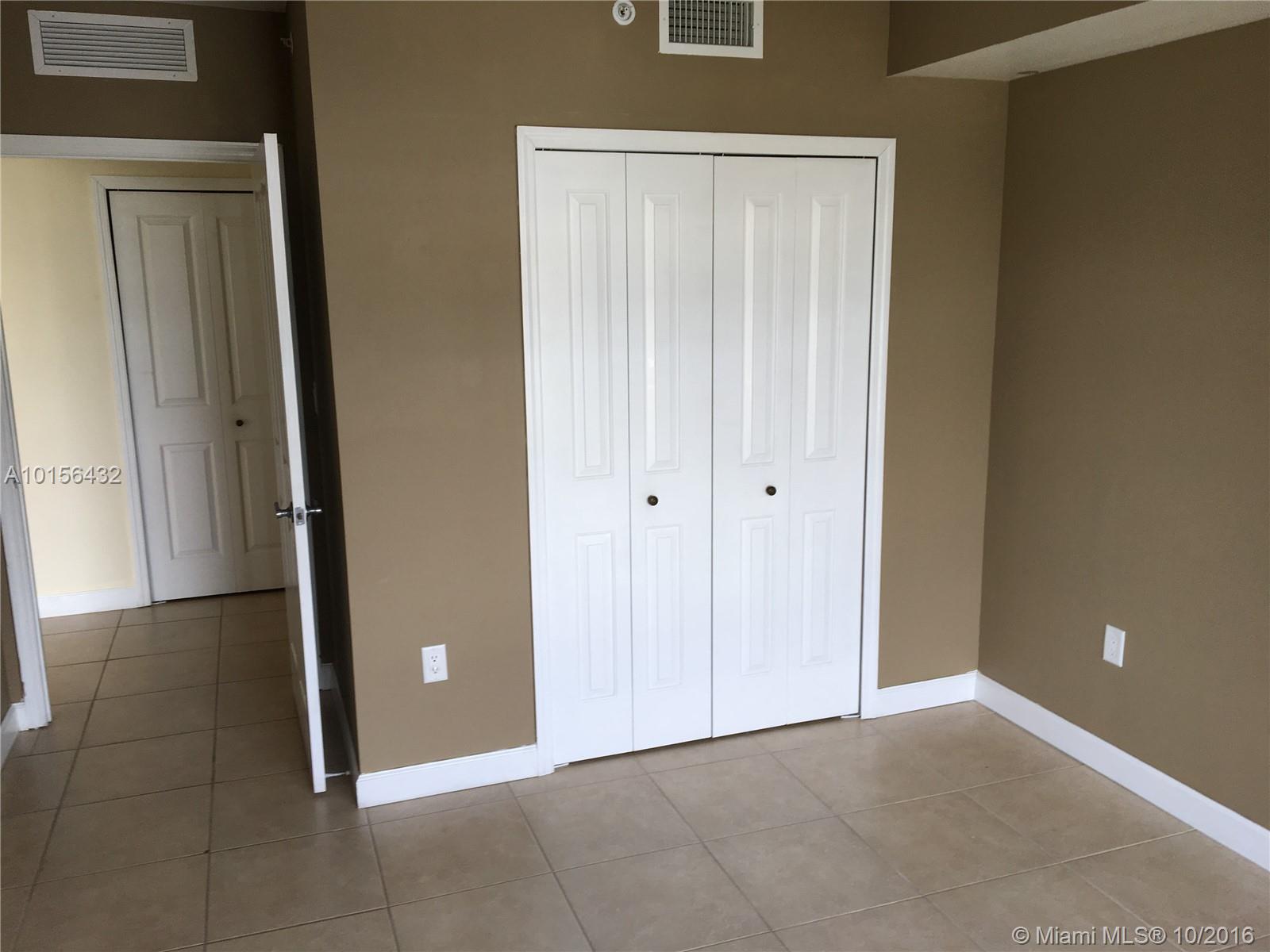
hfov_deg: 61.7
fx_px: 1064
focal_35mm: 29
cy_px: 476
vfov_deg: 48.2
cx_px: 635
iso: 25
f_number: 2.2
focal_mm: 4.15
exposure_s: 1/60
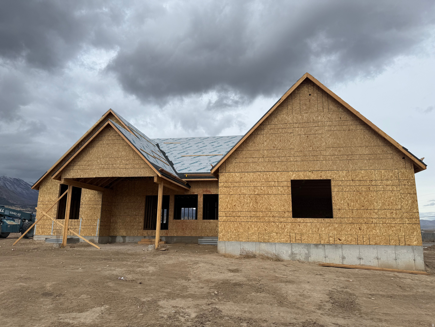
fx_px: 302
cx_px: 218
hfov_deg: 71.6
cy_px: 164
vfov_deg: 56.8
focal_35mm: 24
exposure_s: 1/4673
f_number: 1.78
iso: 80
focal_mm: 6.76
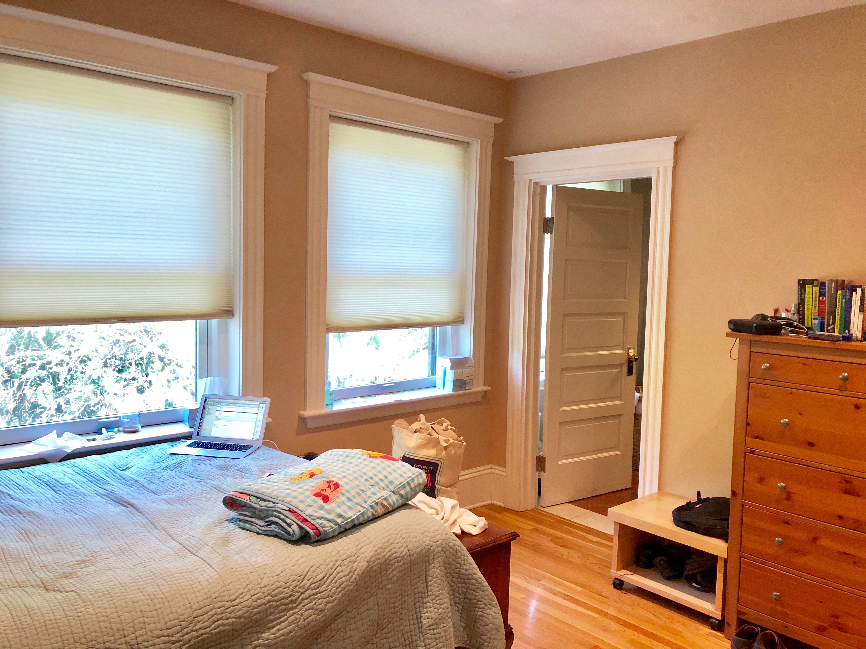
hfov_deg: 63.4
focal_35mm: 28
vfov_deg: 49.7
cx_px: 433
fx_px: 700
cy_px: 324
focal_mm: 3.99
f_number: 1.8
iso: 40
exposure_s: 1/30
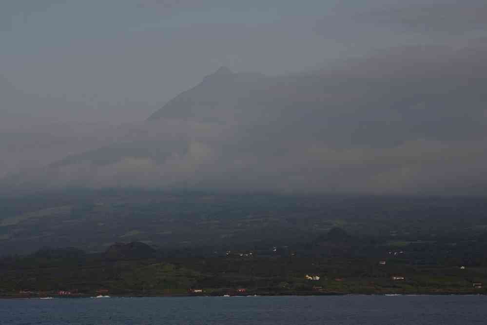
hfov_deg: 19.5
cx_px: 244
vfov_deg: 13.0
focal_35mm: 105
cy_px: 162
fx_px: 1420
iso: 200
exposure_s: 1/100
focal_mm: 70
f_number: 9
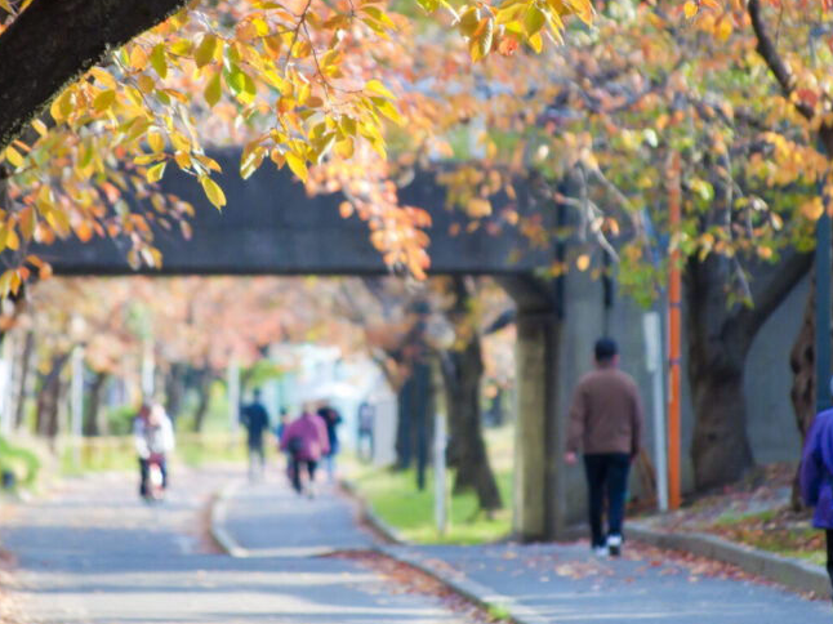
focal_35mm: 457
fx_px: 10993
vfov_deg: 3.3
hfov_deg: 4.3
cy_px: 236
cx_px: 373
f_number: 5.6
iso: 800
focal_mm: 200
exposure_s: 1/500
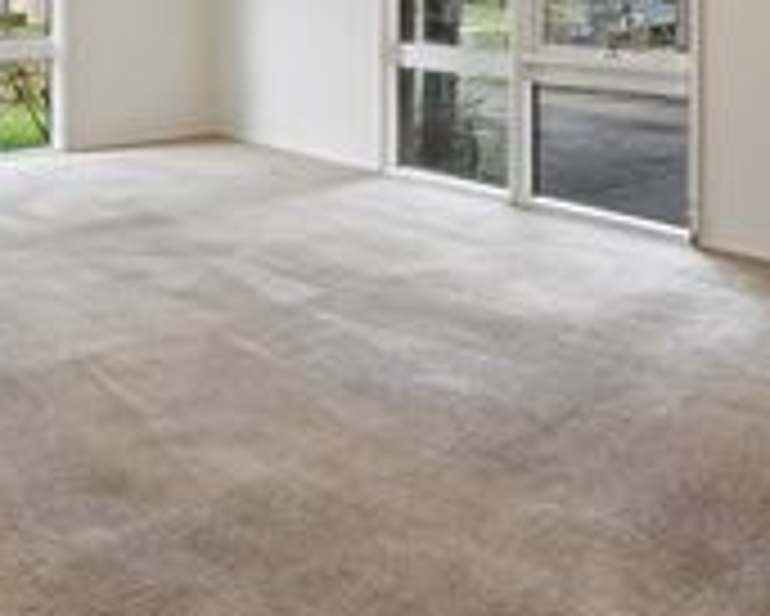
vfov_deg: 36.5
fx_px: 821
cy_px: -16
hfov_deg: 50.2
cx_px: 428
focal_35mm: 36
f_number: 8
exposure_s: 1/1.25
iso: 100
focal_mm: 14
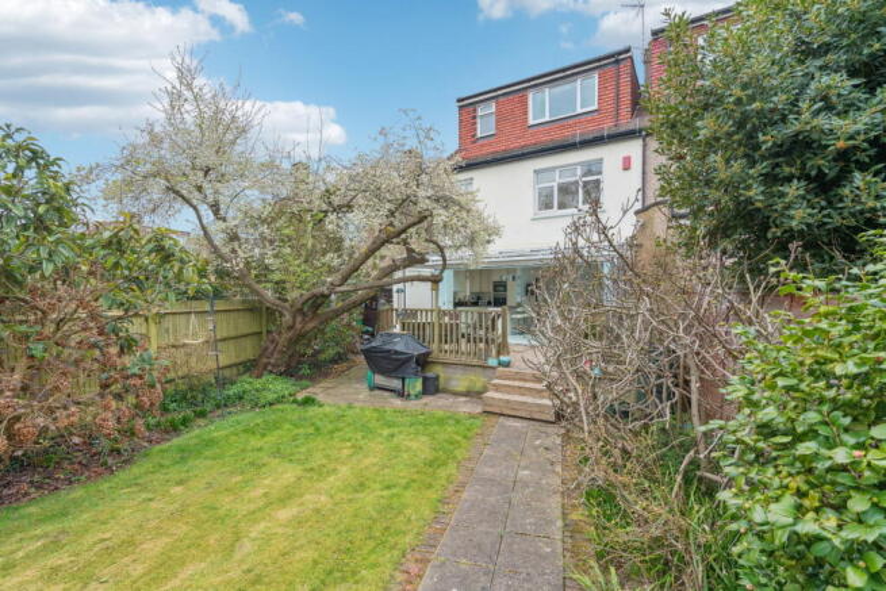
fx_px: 394
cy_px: 296
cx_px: 443
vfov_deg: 73.8
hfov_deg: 96.7
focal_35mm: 16
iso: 400
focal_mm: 16
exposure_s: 1/320
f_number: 7.1
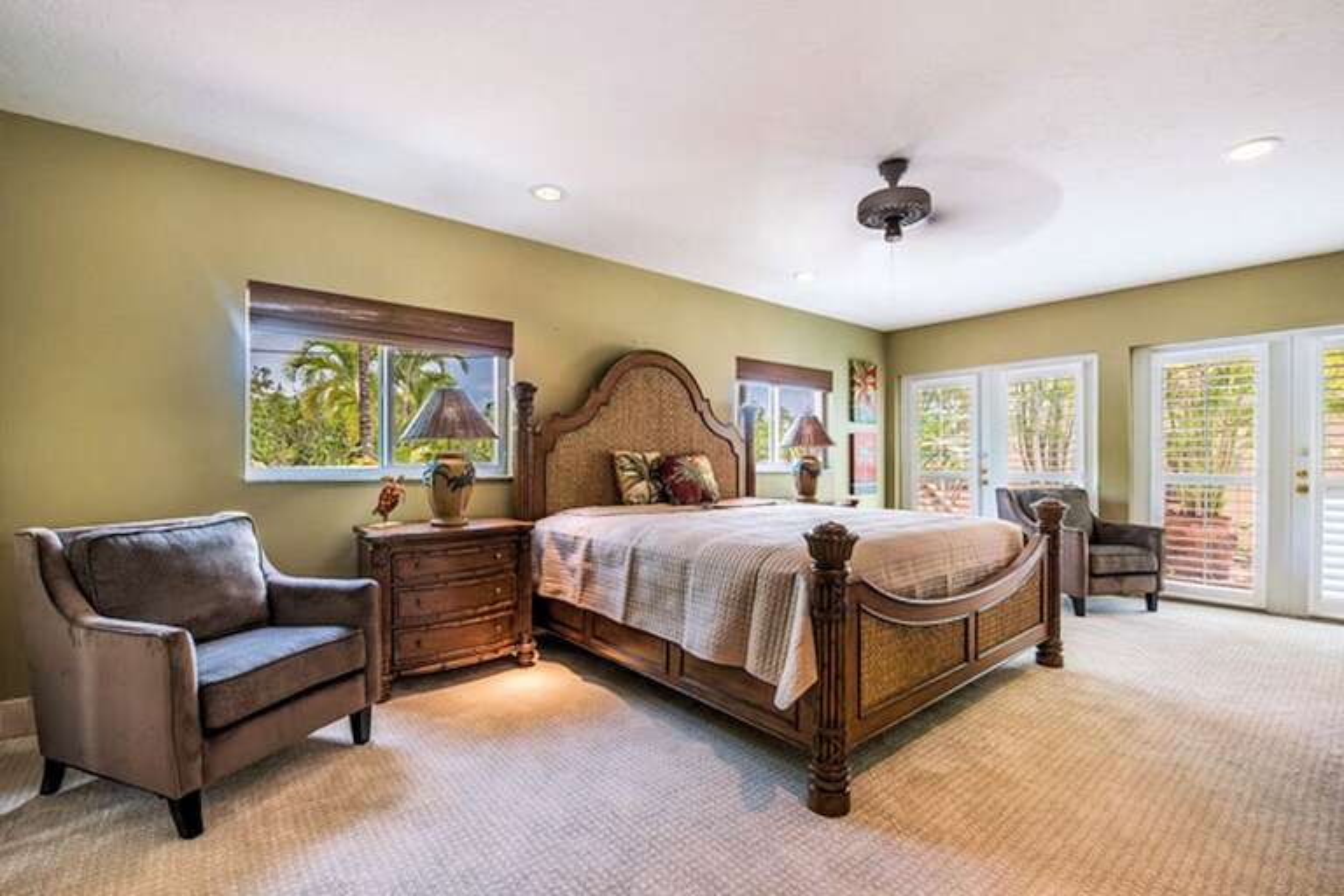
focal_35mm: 15
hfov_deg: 100.4
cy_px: 448
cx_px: 672
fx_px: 560
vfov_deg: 77.3
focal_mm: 15
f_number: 8
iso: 100
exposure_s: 1/60
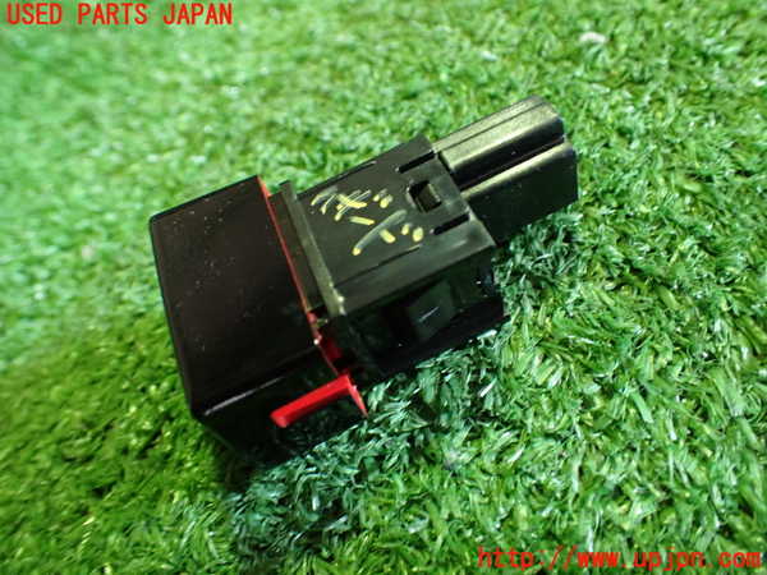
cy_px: 288
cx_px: 384
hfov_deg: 60.0
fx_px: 665
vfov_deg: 46.8
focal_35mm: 30
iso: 800
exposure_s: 1/40
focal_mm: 5.4
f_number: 2.3
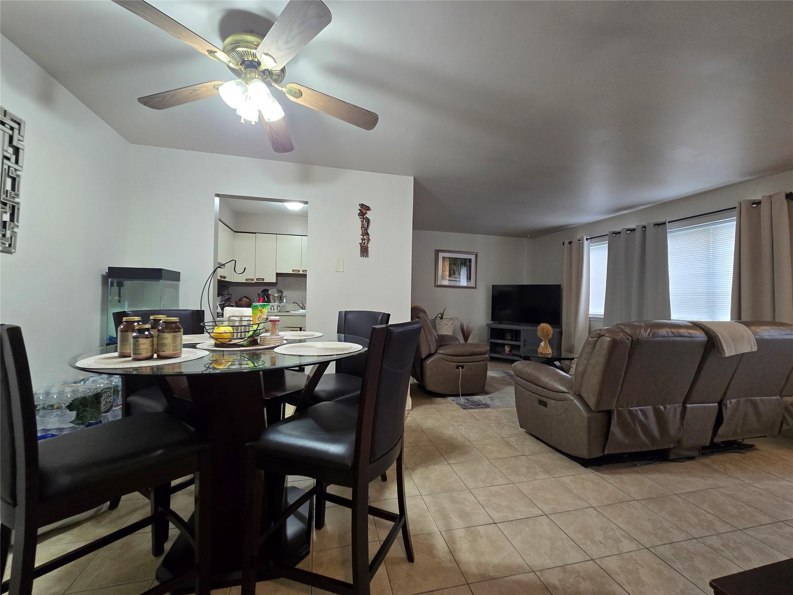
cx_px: 396
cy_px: 298
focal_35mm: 13
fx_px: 298
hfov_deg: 106.2
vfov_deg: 89.9
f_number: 2.2
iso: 250
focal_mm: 2.2
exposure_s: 1/60
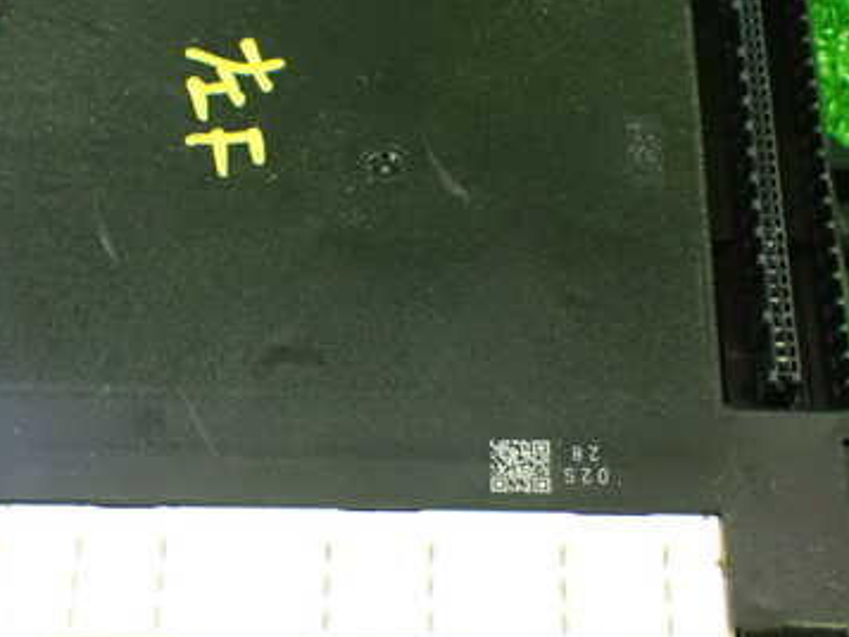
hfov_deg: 26.3
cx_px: 347
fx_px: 1816
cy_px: 364
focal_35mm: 74
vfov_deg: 19.9
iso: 1600
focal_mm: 7.84
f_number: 2.9
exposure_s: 1/25
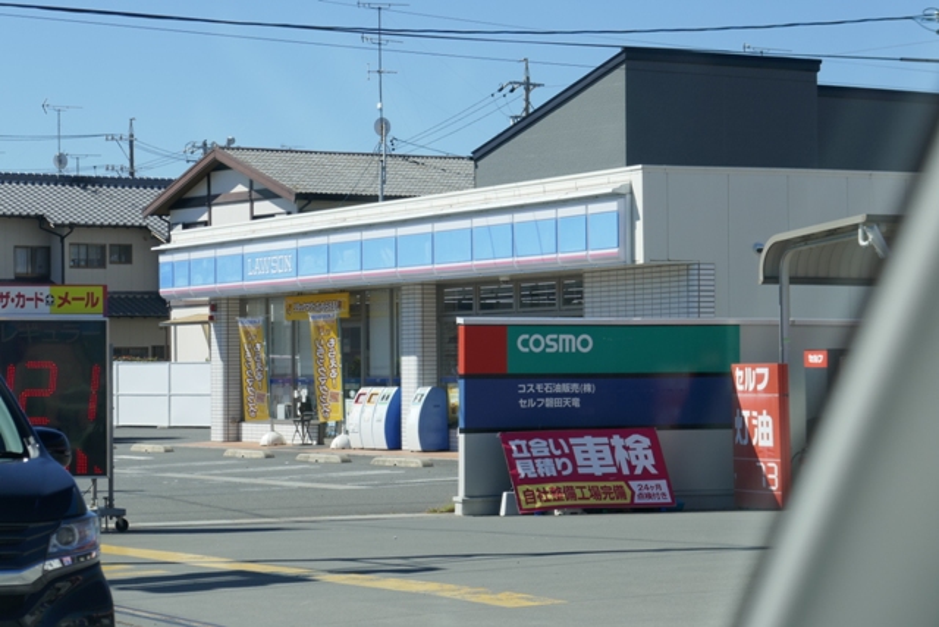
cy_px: 314
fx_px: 2844
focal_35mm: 109
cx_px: 470
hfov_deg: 18.8
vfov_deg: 12.6
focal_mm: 39.6
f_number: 5.3
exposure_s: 1/500
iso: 125
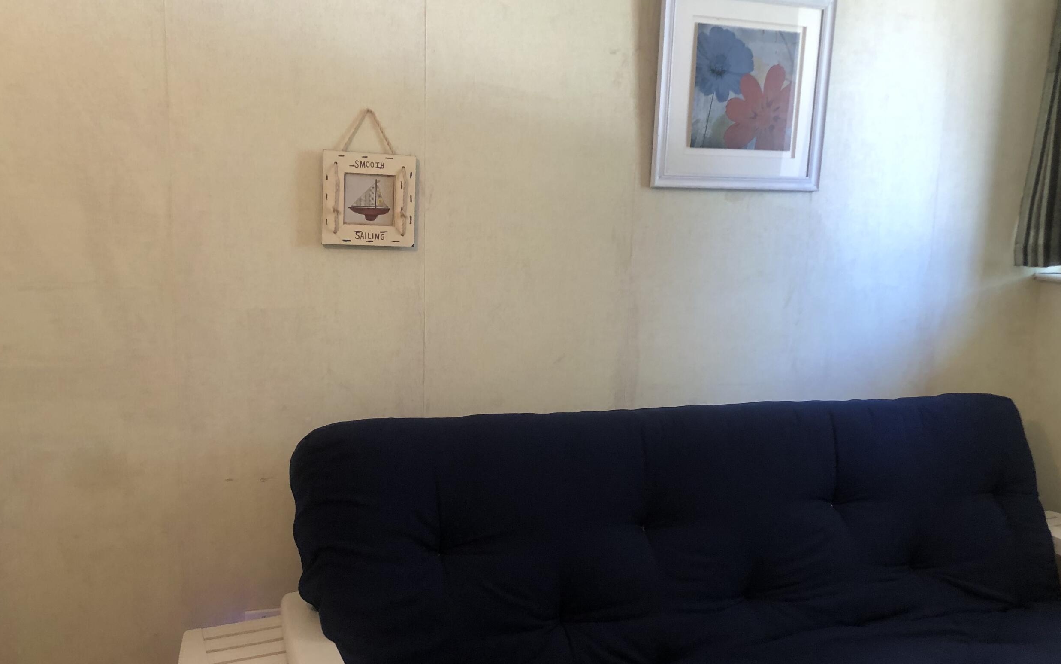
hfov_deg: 53.7
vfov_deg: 35.3
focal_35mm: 36
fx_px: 1041
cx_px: 619
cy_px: 359
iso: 50
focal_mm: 3.99
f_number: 1.8
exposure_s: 1/15
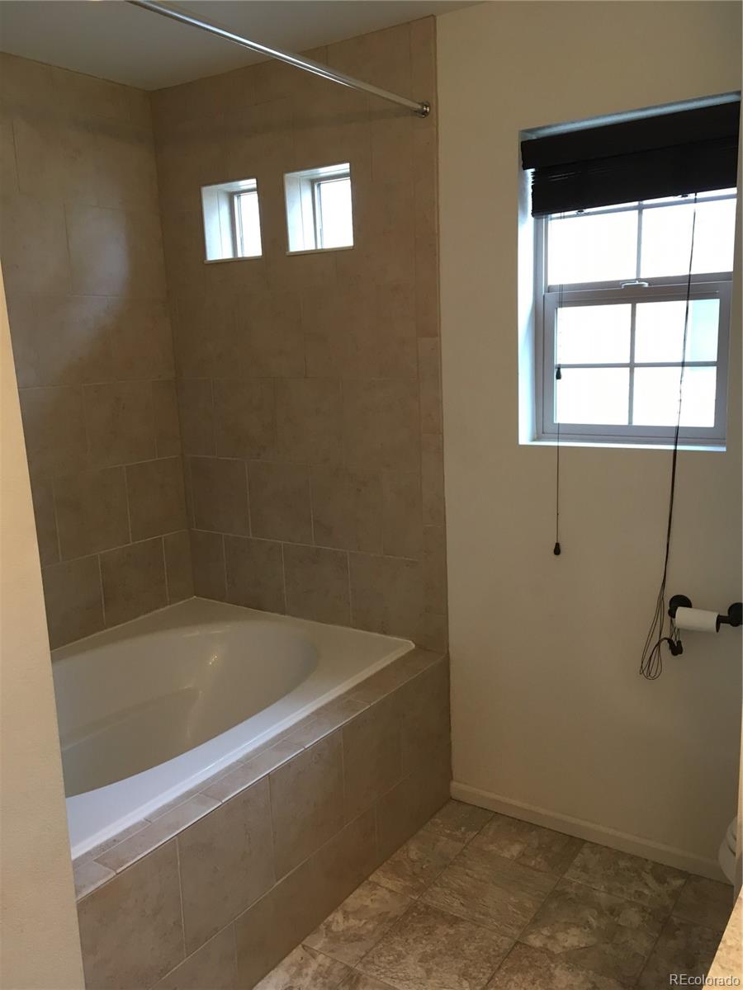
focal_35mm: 29
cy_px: 495
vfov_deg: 61.7
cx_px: 372
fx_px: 830
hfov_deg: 48.2
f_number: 2.2
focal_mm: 4.15
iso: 64
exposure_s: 1/30
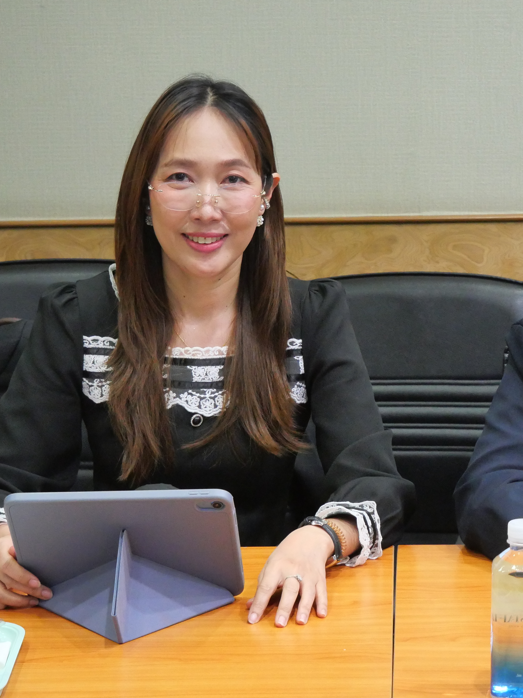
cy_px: 348
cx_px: 398
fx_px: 2156
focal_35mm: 107
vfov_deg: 18.4
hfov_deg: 13.8
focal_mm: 36
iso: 3200
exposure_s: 1/40
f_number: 5.3
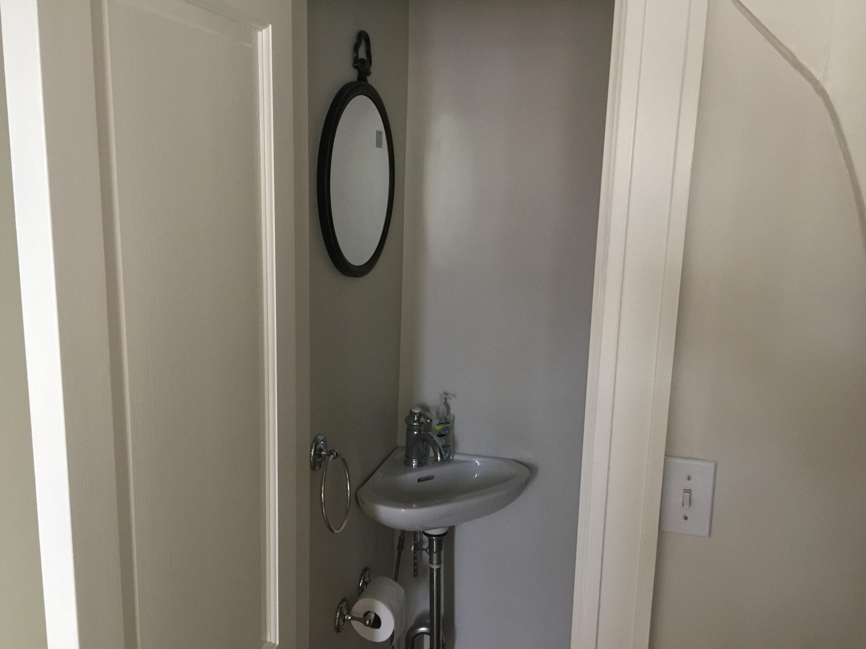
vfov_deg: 48.2
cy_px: 324
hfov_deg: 61.7
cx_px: 433
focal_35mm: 29
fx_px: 726
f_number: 2.2
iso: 125
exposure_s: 1/10
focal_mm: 4.15
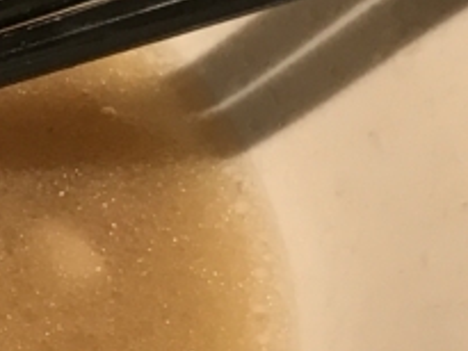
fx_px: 1894
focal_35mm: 140
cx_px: -637
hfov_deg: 11.7
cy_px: 203
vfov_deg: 10.6
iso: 32
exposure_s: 1/30
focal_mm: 3.99
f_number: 1.8
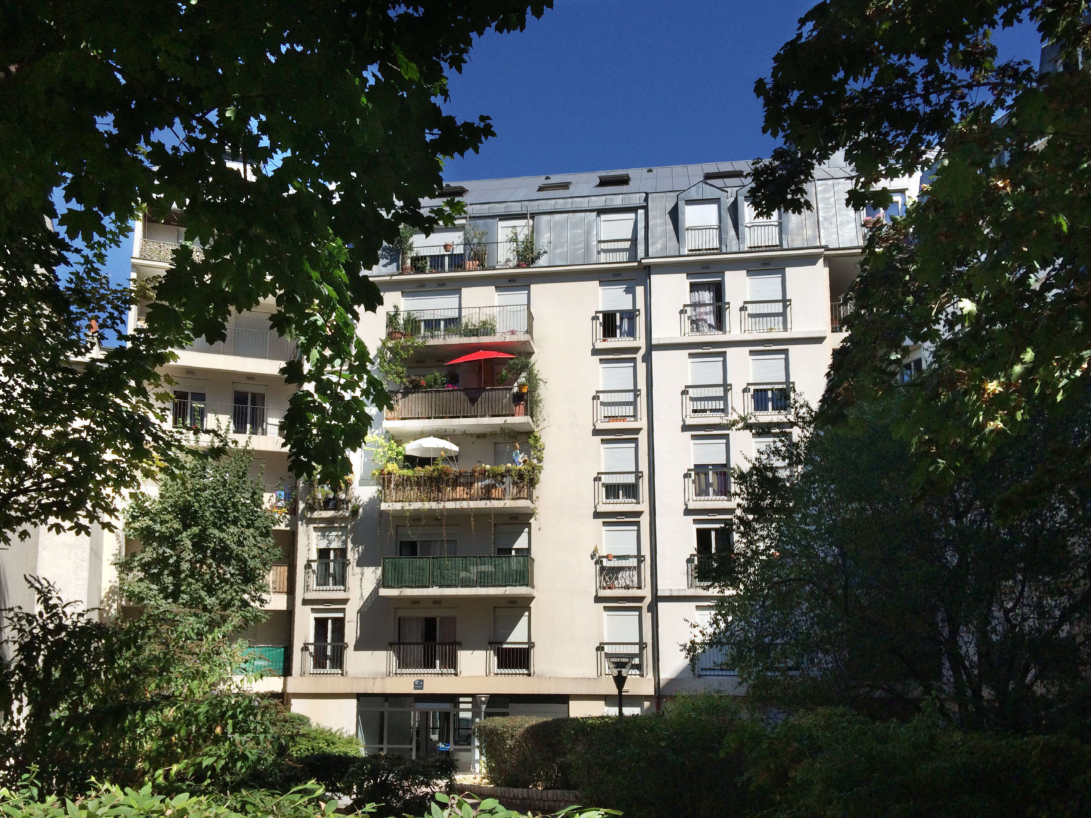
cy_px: 409
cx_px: 546
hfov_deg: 61.7
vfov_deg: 48.2
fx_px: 914
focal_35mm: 29
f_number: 2.2
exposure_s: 1/2933
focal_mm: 4.15
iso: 32
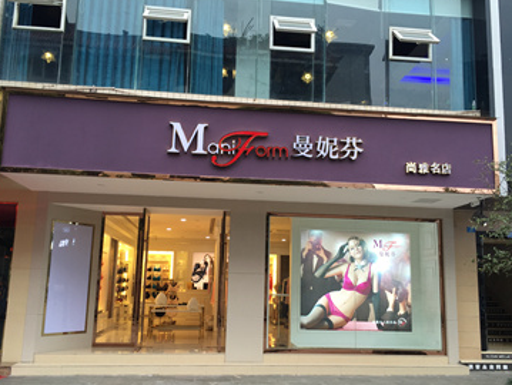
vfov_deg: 43.0
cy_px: 209
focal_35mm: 33
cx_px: 262
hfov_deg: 55.3
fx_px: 489
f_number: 2.2
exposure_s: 1/50
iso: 32
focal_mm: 4.15
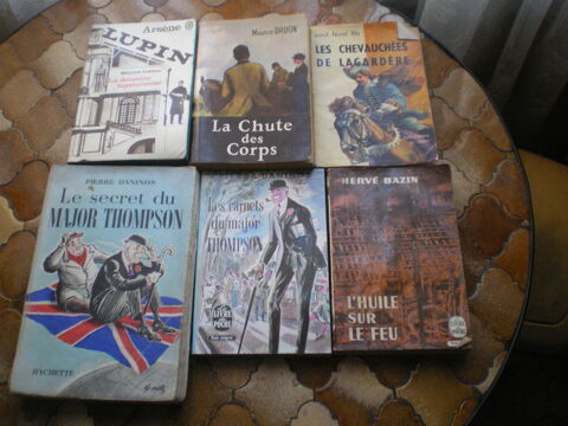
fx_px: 624
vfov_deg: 37.7
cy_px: 213
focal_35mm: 38
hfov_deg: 49.0
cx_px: 284
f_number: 3.1
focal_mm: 6.3
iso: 400
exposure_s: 1/40
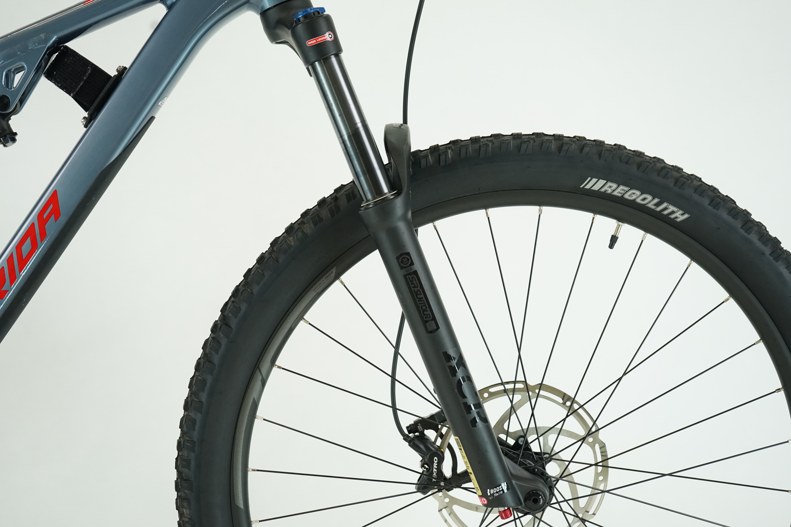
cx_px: 396
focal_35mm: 52
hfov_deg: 38.2
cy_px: 264
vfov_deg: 26.0
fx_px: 1142
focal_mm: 52
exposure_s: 1/200
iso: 1600
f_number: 5.6
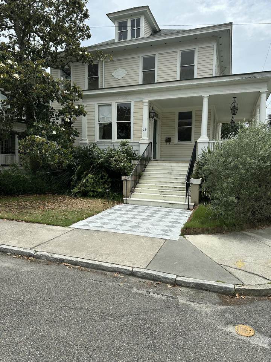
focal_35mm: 24
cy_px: 181
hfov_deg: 56.8
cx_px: 136
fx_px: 251
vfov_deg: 71.6
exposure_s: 1/6211
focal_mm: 6.86
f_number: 1.78
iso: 80
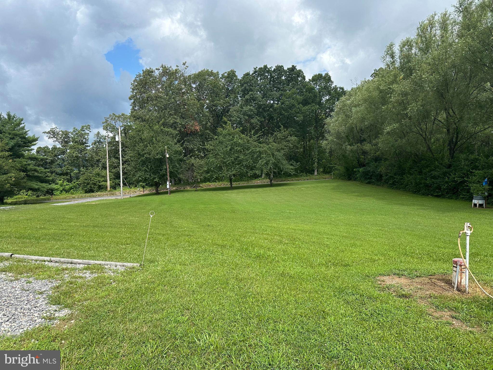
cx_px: 246
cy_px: 185
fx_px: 342
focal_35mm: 24
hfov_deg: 71.6
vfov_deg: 56.8
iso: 80
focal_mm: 6.86
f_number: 1.78
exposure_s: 1/3861
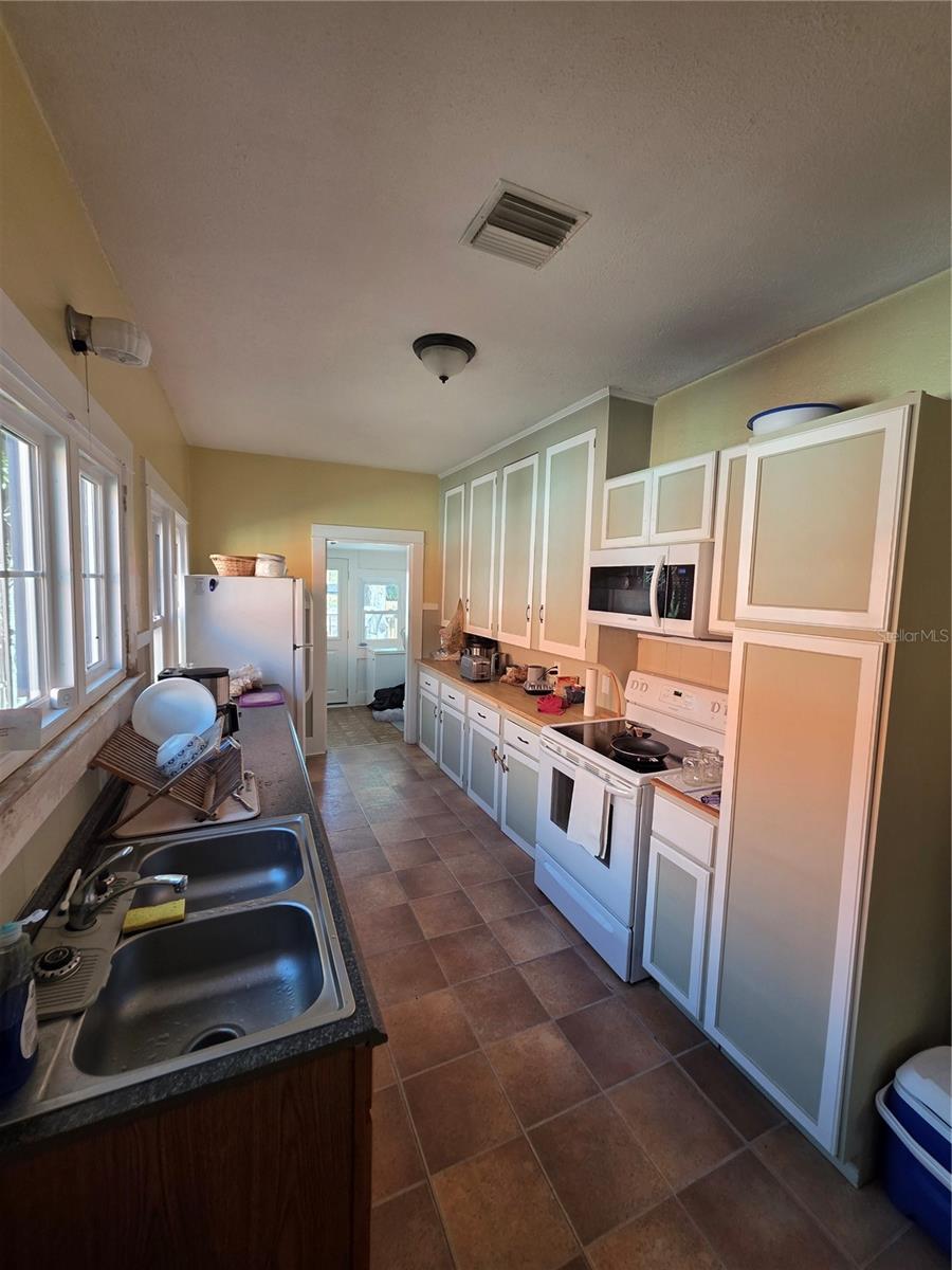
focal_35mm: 13
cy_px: 635
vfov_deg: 106.2
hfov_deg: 89.9
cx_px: 476
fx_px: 477
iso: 125
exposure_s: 1/120
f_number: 1.9
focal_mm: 2.2
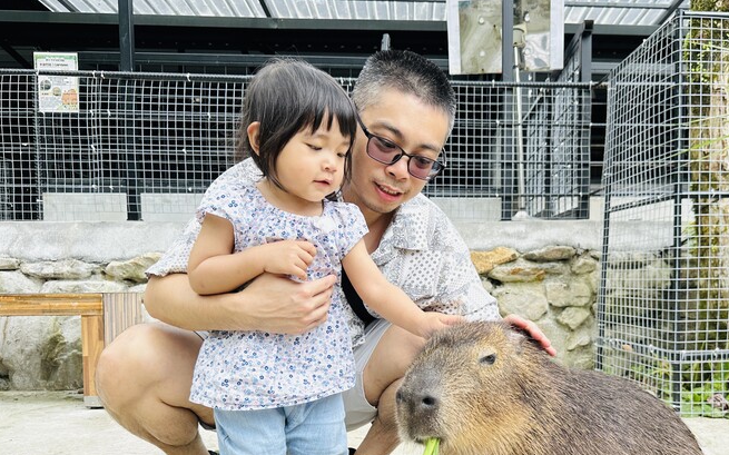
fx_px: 655
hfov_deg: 57.5
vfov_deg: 37.5
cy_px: 334
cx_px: 450
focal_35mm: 33
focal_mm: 6.86
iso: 80
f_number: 1.78
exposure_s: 1/797
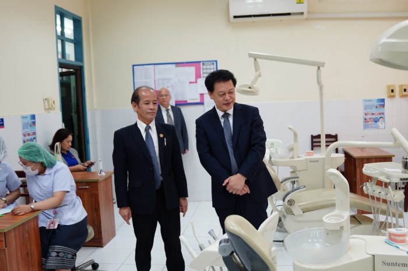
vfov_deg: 35.9
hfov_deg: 51.9
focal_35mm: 37
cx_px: 204
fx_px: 419
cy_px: 136
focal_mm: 25
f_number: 2.8
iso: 320
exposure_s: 1/40
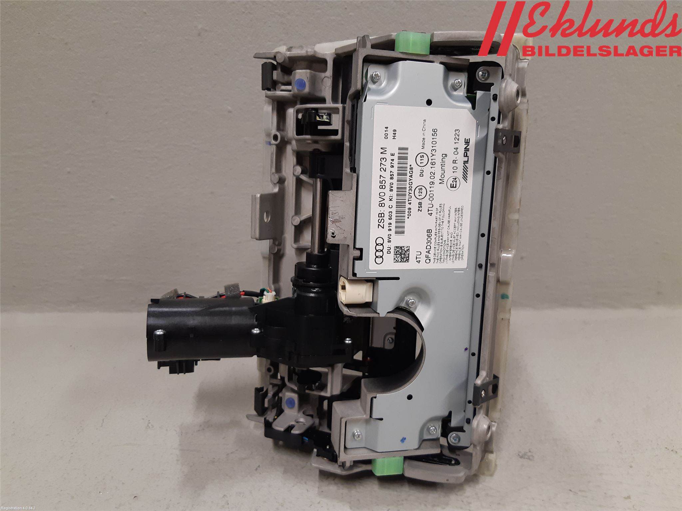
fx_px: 512
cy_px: 256
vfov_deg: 53.1
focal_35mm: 26
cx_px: 341
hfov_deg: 67.3
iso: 125
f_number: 1.7
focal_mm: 3.93
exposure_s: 1/50
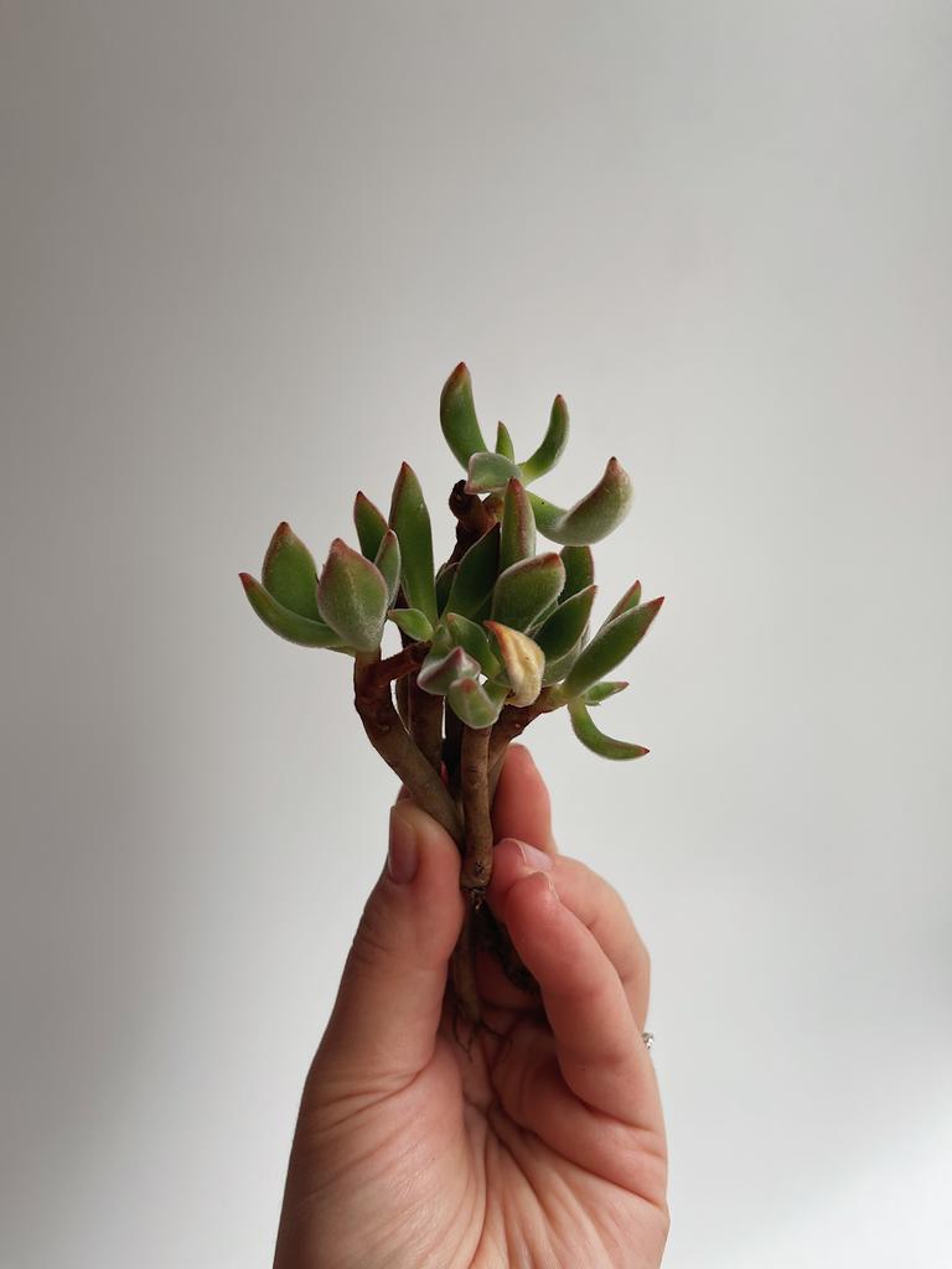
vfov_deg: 69.4
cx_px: 476
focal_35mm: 25
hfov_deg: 54.9
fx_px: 917
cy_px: 634
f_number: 1.6
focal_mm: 5.1
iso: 40
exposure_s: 1/121
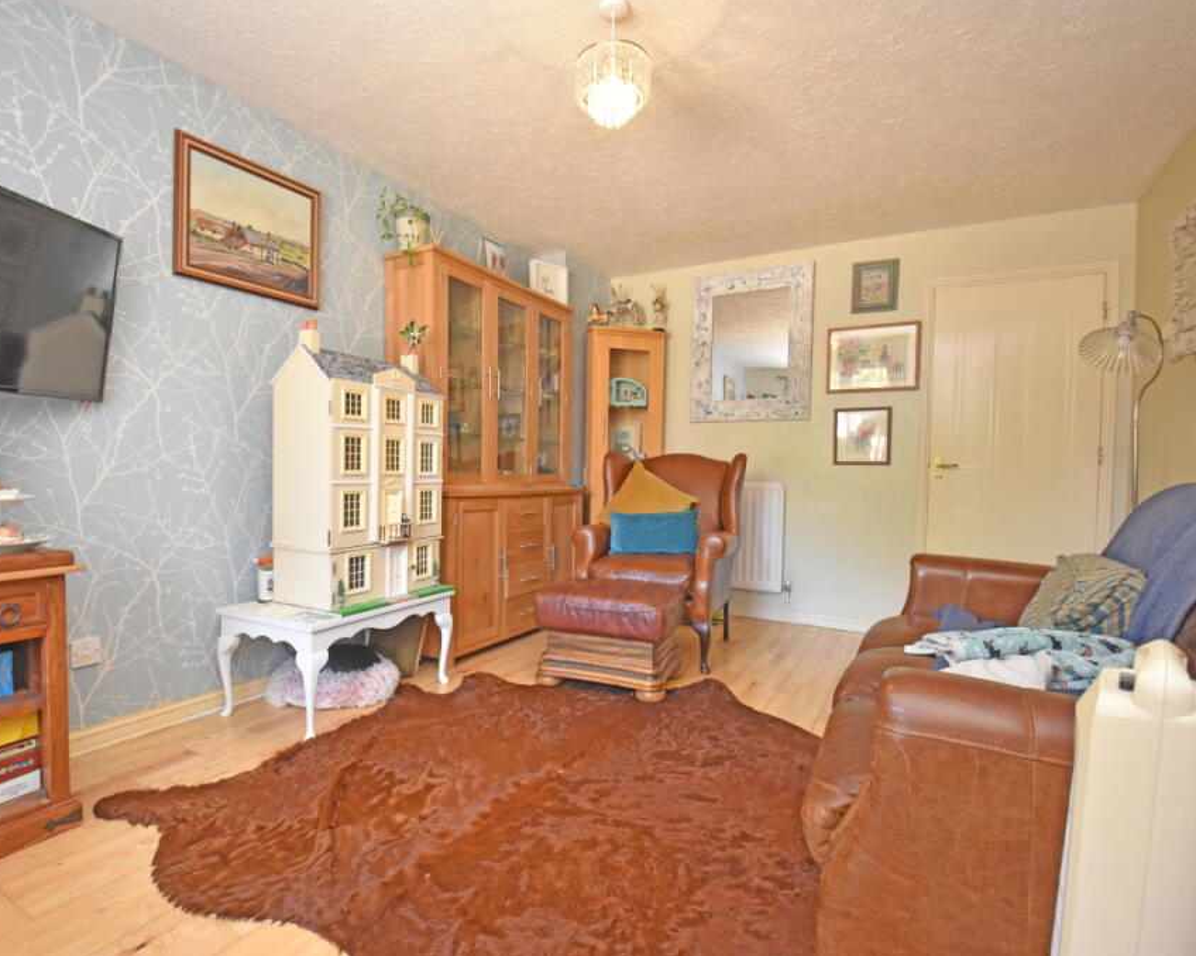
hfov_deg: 89.6
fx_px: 602
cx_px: 566
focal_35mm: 17
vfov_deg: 77.0
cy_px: 476
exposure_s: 1/60
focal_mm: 10
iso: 1800
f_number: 4
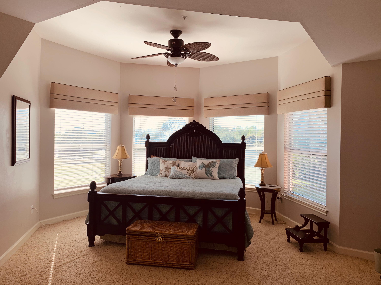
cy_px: 142
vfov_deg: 53.1
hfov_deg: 67.3
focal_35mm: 26
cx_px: 190
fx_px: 286
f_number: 1.8
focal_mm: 4.25
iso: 25
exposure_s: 1/275
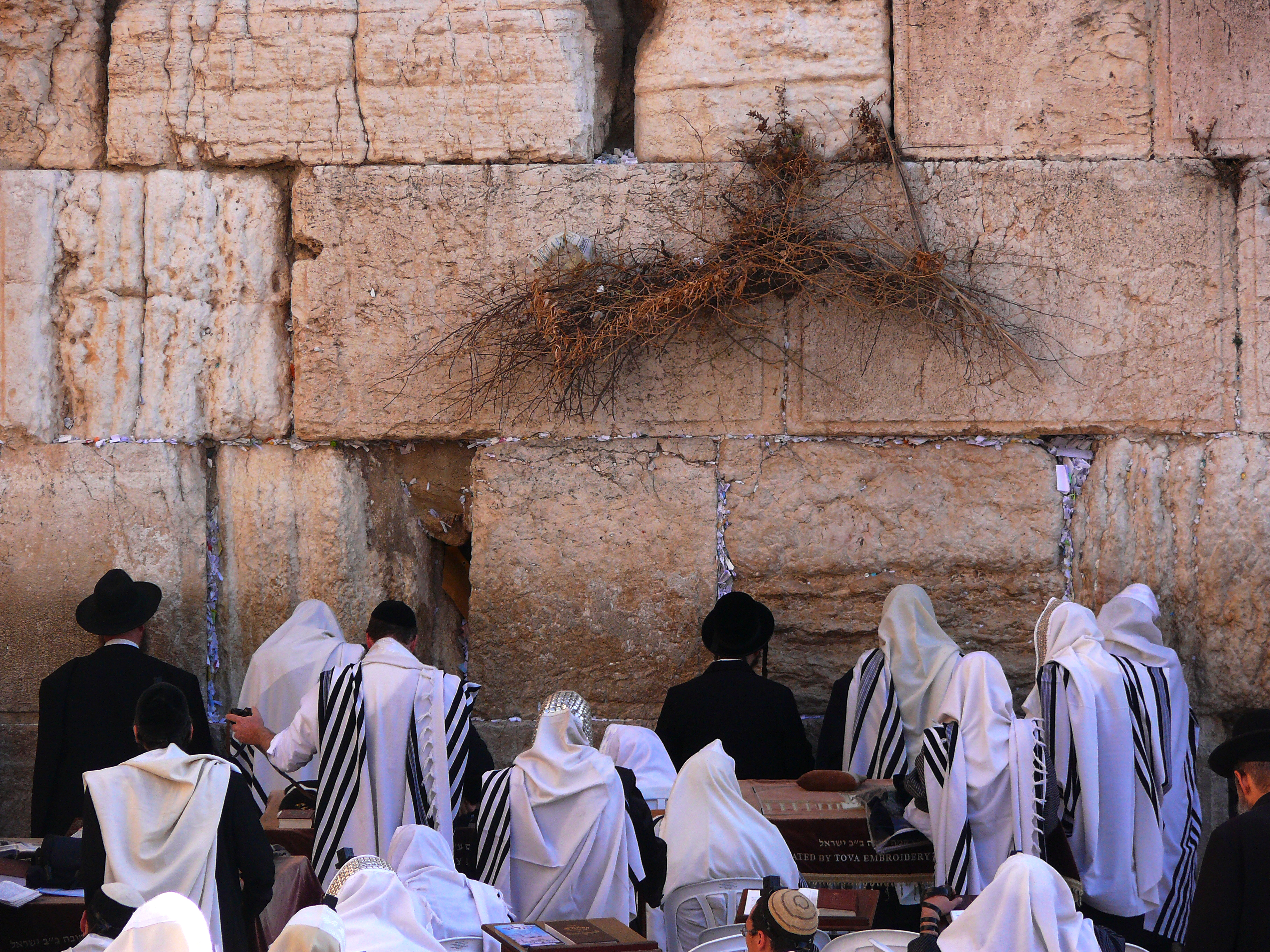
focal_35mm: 269
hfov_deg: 7.4
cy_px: 476
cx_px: 635
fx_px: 9869
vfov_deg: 5.5
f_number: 5
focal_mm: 56.8
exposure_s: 1/320
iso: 100
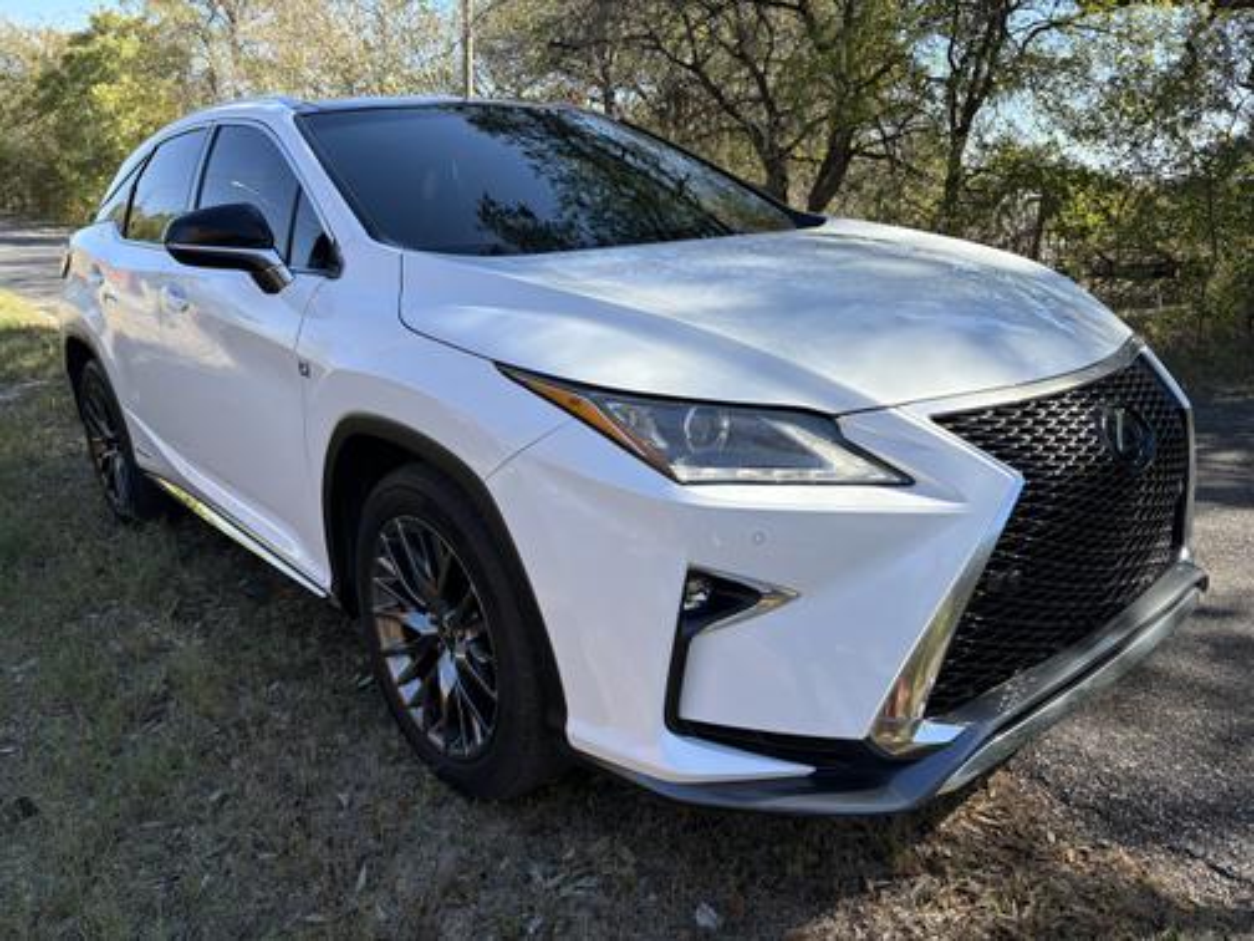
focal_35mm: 26
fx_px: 942
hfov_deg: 67.3
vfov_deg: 53.1
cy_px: 470
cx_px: 627
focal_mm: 5.96
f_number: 1.6
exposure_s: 1/1155
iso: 50
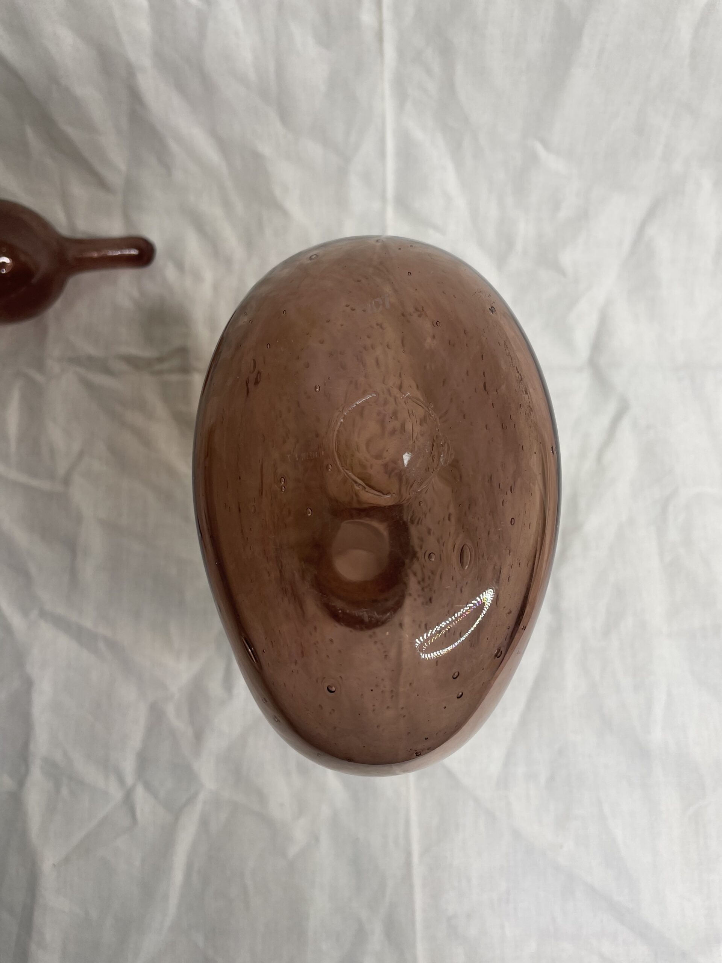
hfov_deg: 53.1
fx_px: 723
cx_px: 361
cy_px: 482
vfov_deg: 67.3
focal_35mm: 26
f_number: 1.6
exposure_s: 1/239
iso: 40
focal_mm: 4.2
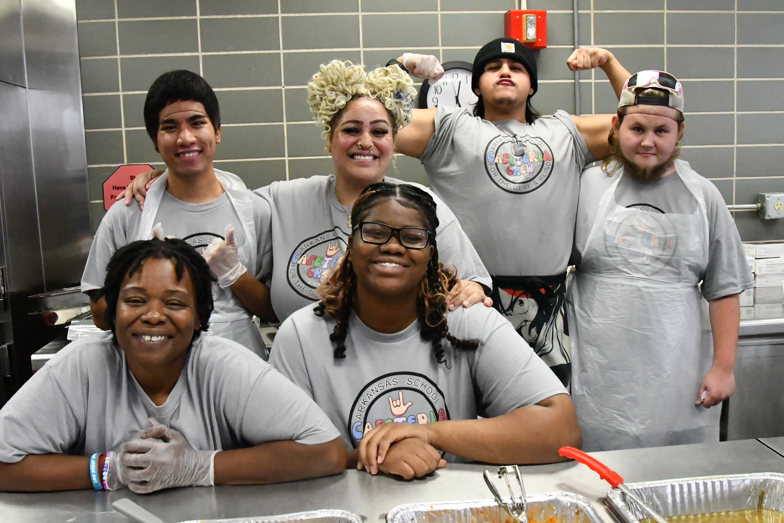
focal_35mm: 36
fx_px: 784
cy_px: 262
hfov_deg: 53.1
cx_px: 392
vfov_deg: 36.9
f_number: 9
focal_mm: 24
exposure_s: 1/400
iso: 12800
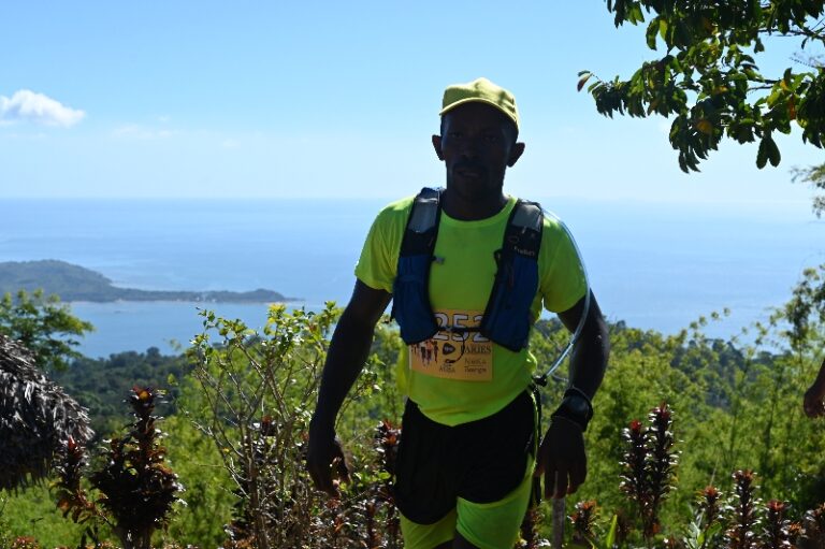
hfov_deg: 36.3
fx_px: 1260
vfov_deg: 24.6
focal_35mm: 55
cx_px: 412
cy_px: 274
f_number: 7.1
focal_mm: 55
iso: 100
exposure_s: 1/400
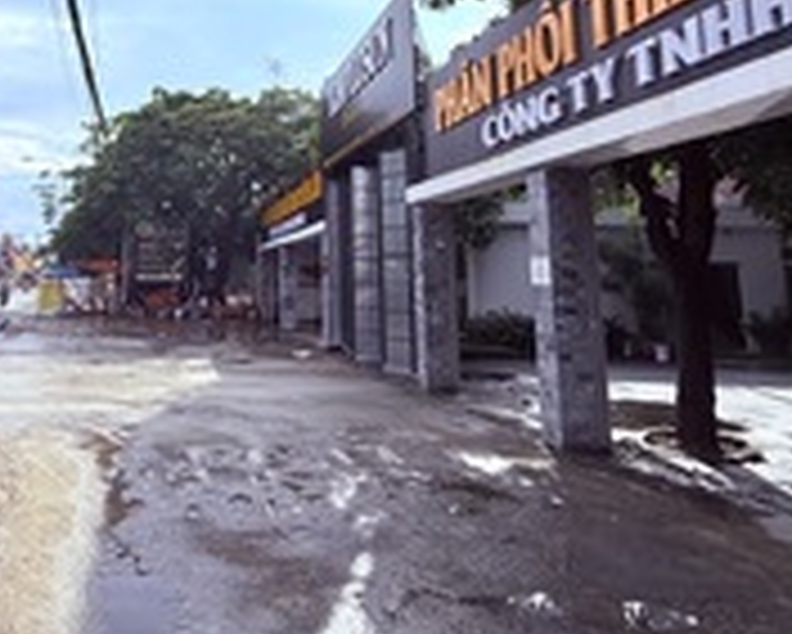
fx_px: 727
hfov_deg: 54.1
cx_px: 184
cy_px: 153
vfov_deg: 45.4
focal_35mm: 31
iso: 80
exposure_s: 1/4762
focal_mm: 2.22
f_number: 2.2
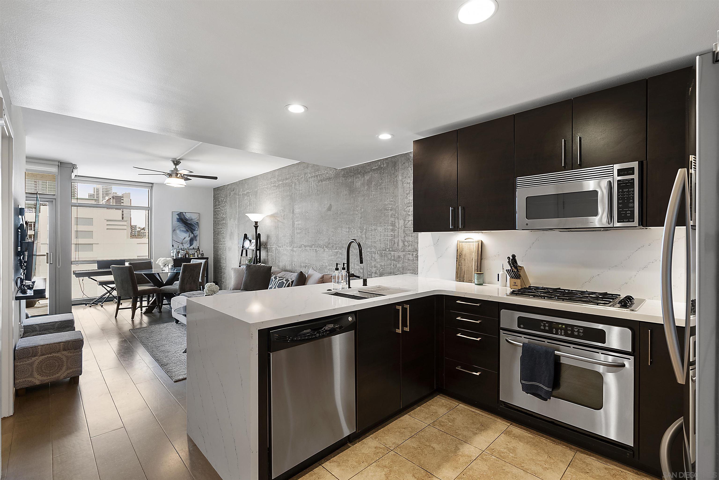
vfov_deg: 73.8
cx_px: 360
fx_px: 320
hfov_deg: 96.7
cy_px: 240
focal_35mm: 16
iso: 100
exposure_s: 1.6
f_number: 8
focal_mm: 16
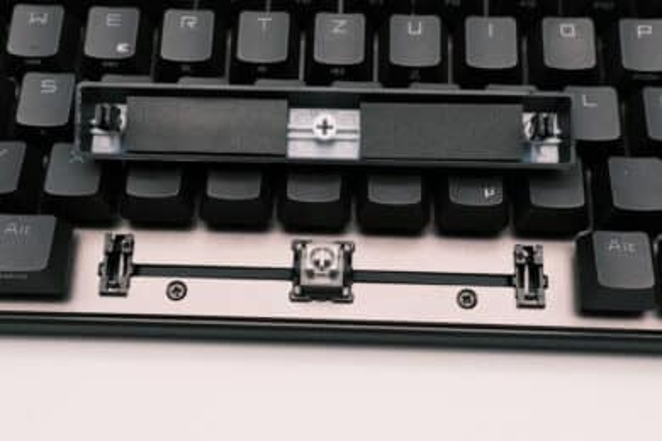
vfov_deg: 25.1
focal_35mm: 54
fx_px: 993
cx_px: 331
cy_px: 220
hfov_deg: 36.9
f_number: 8
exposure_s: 1/105
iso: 1000
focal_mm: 36.3
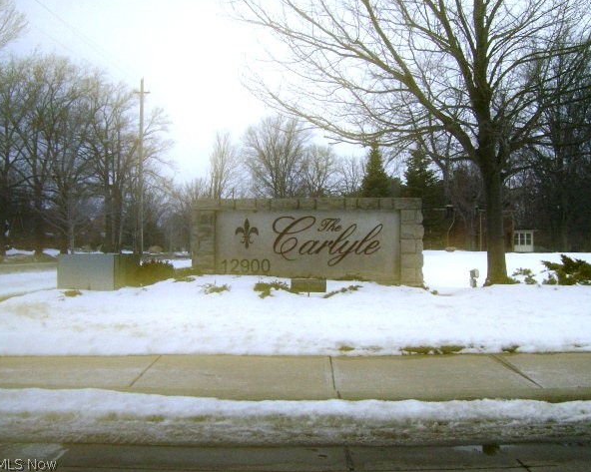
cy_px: 236
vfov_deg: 39.1
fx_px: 664
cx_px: 311
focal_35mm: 38
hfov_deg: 47.9
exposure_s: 1/1029
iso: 100
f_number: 4.7
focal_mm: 6
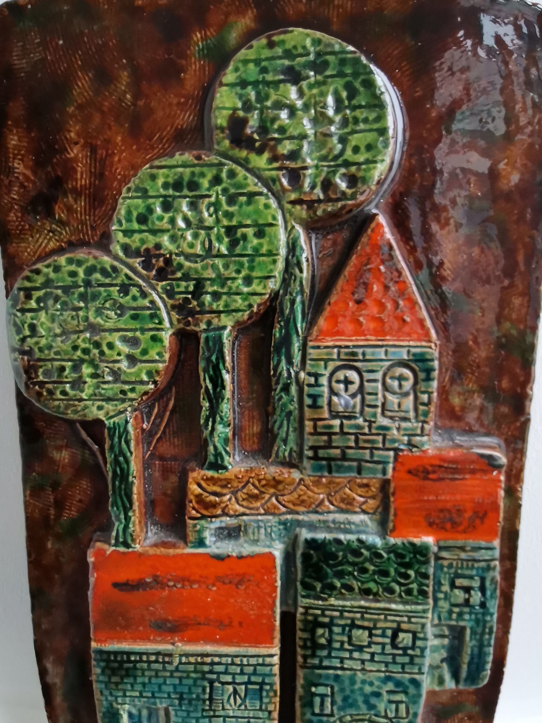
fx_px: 418
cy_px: 364
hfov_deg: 66.0
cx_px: 265
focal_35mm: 20
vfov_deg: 81.7
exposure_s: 1/50
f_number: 2.4
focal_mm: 1.78
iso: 160
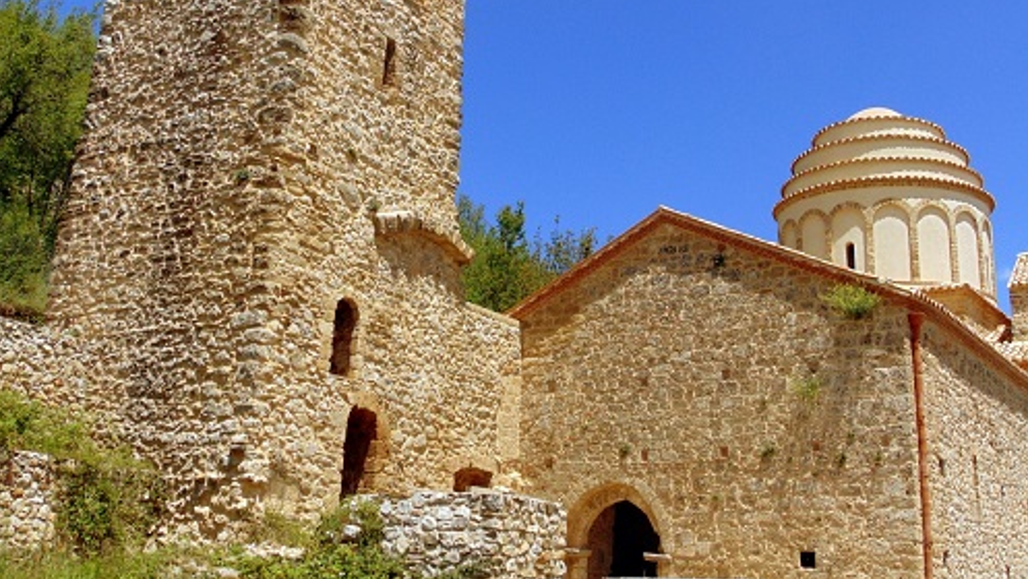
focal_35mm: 46
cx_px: 513
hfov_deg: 44.6
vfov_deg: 25.9
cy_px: 200
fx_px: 1254
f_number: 8.7
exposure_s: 1/250
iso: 100
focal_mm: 7.6
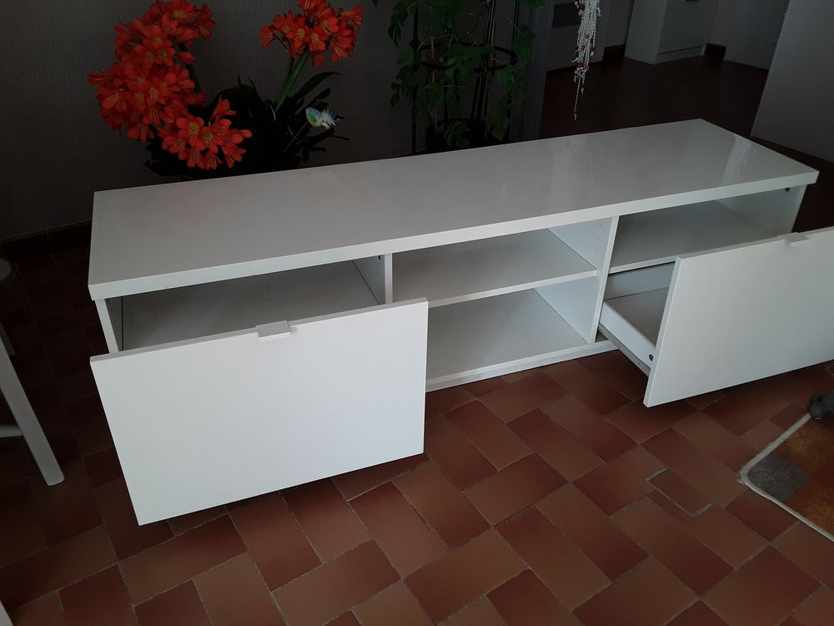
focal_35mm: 27
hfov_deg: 65.3
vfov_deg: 51.4
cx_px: 417
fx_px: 651
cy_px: 313
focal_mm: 2.91
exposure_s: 1/50
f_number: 1.9
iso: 40
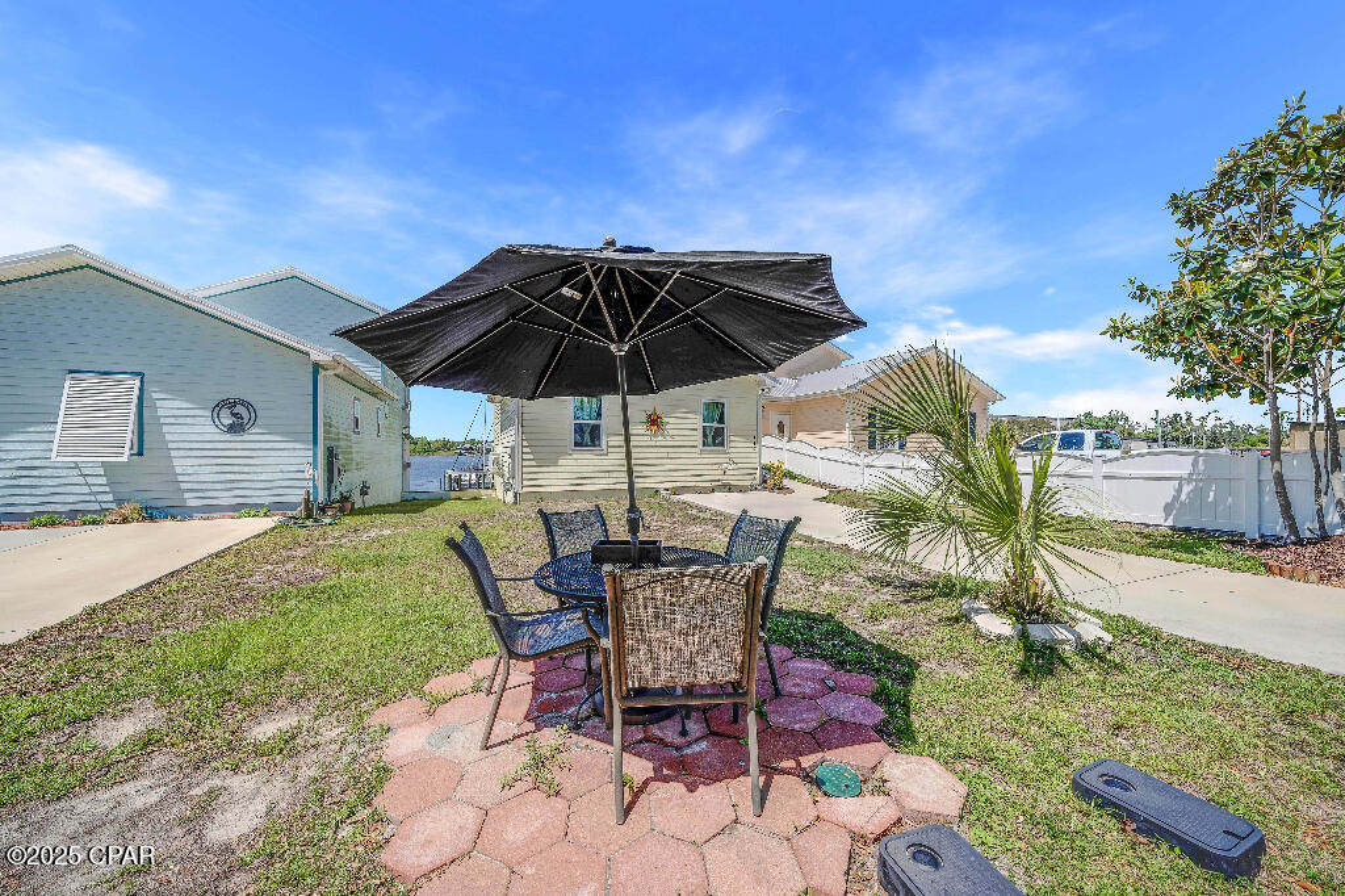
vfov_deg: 90.0
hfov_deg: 112.6
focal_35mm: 12
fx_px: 448
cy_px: 448
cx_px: 672
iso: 100
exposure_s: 1/1000
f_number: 5.6
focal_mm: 12
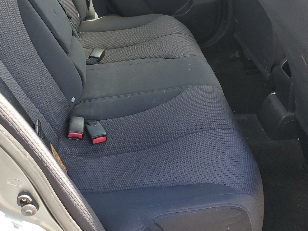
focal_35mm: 42
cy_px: 58
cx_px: 145
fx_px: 374
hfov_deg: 44.8
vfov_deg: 33.7
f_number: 1.5
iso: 50
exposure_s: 1/270
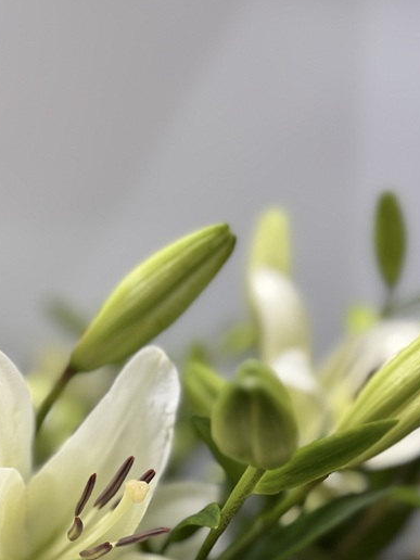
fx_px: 728
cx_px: 99
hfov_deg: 31.5
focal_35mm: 45
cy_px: 512
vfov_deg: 38.9
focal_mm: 6.76
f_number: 1.78
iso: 125
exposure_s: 1/50
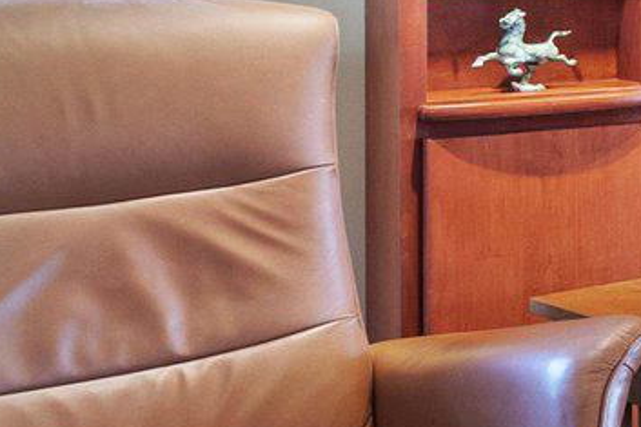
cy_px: -50
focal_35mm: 87
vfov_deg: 15.3
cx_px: 1553
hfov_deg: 14.6
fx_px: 1548
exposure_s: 1
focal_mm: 10
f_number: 8
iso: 640
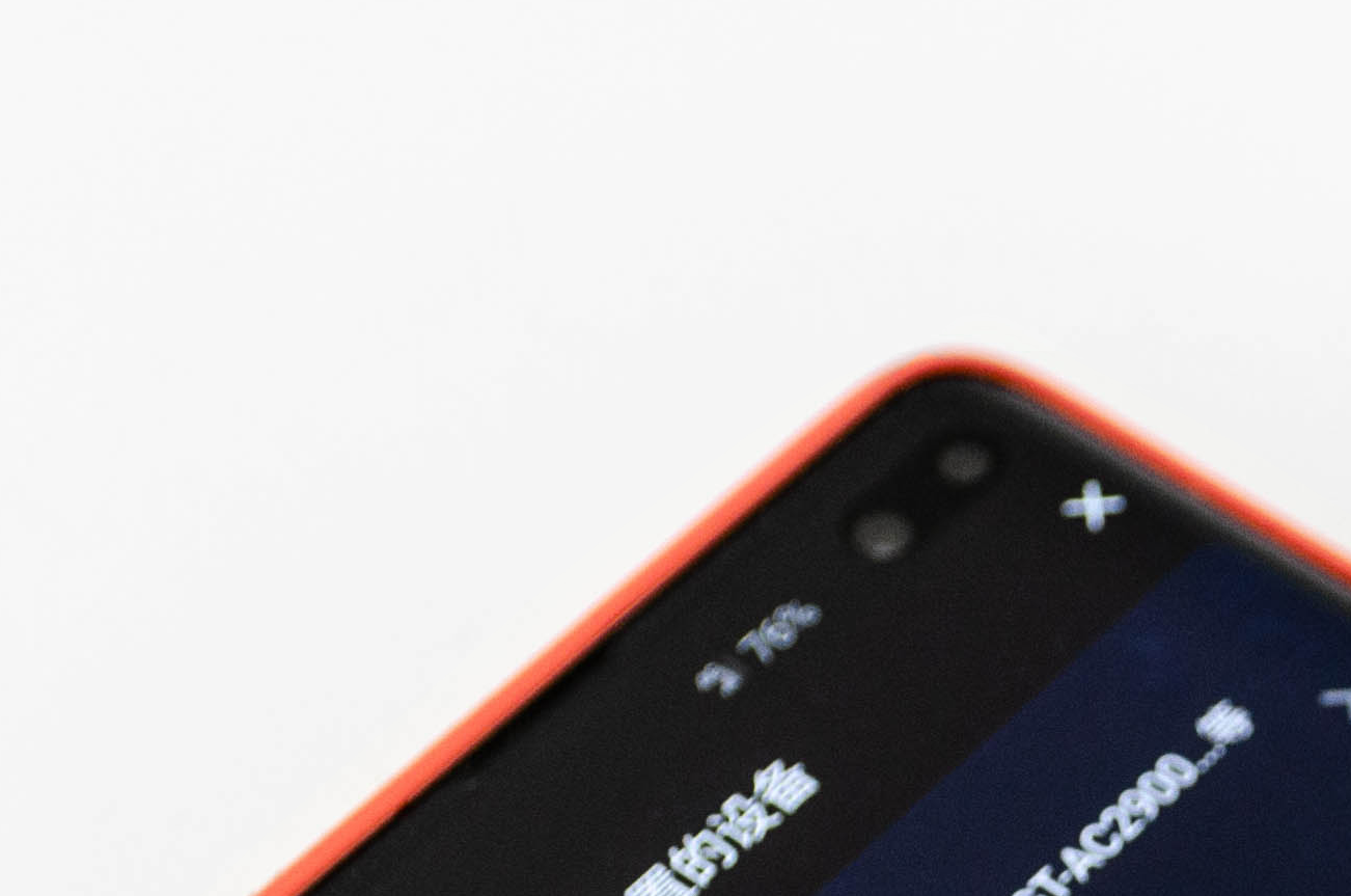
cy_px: 1289
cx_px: 1728
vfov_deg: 7.0
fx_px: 7229
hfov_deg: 10.5
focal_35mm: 193
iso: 200
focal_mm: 34
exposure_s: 1/30
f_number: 3.2
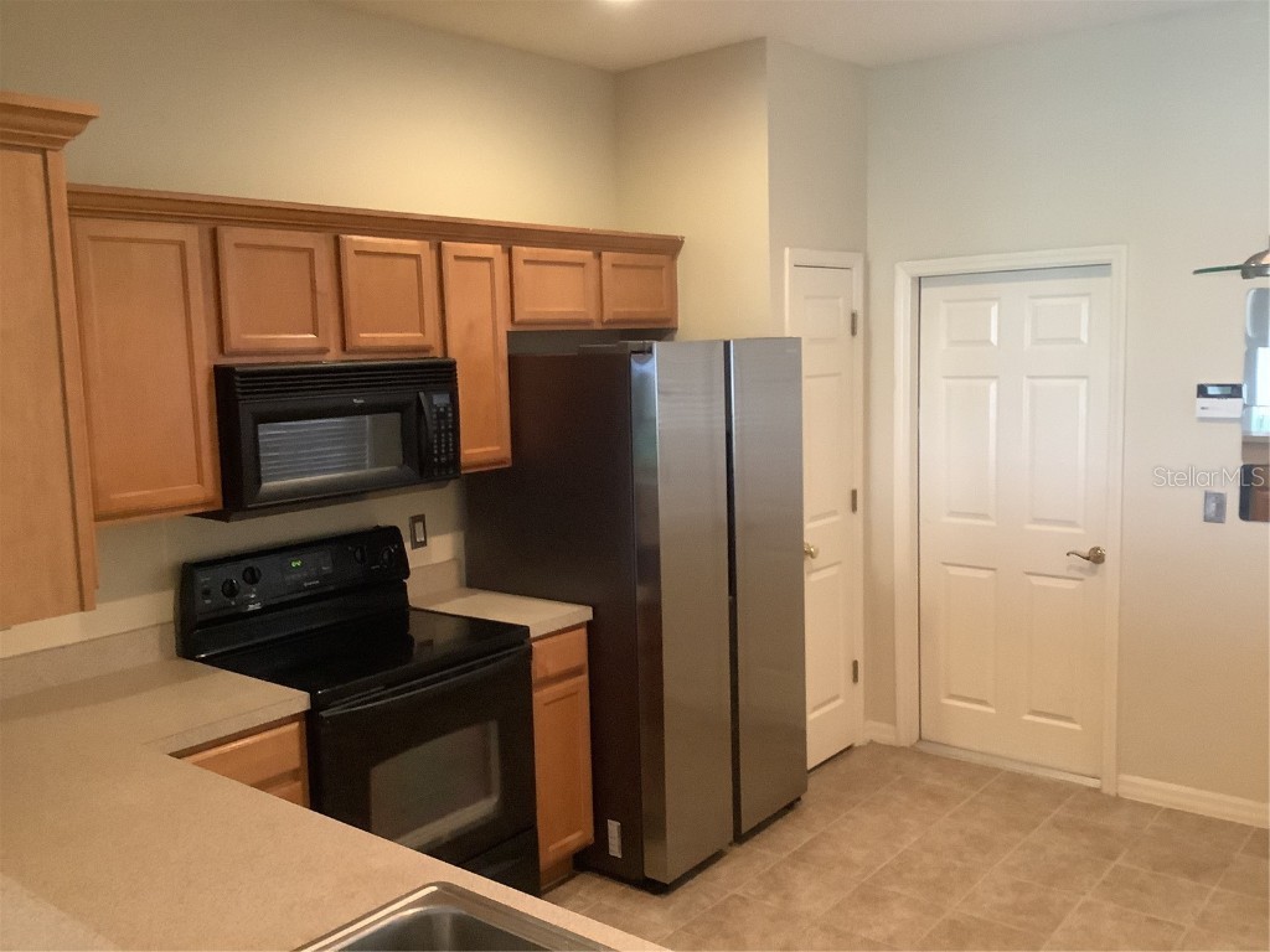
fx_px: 1137
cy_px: 476
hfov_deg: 58.4
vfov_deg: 45.4
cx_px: 635
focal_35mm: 31
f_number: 2.4
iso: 400
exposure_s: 1/40
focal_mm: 3.3
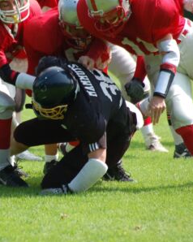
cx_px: 53
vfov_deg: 4.1
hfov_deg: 3.3
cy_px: 121
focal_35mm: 470
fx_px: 3359
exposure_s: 1/1000
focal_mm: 220
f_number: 5.3
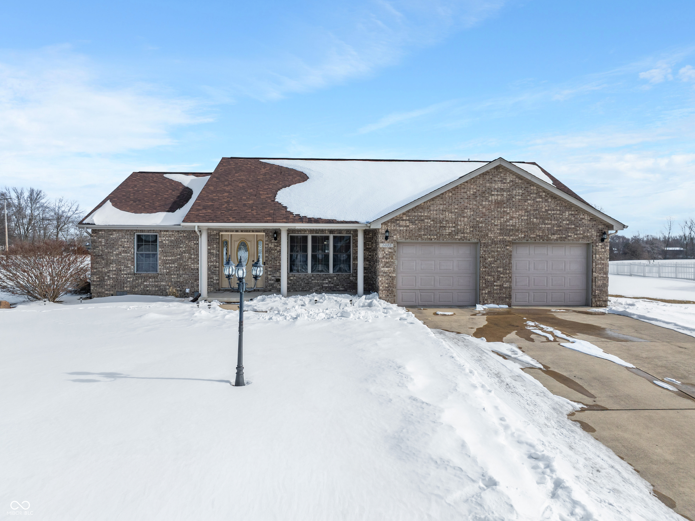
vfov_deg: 56.8
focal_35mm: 24
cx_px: 348
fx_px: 482
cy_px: 260
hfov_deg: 71.6
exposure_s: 1/5000
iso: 100
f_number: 2.8
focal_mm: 12.29
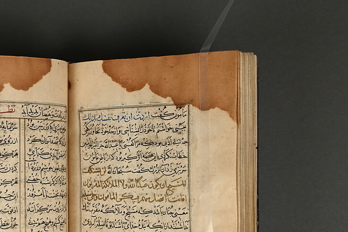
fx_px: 908
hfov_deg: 21.5
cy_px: 188
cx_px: 88
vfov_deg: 14.5
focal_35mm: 94
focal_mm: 57
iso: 250
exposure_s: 1/30
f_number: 13
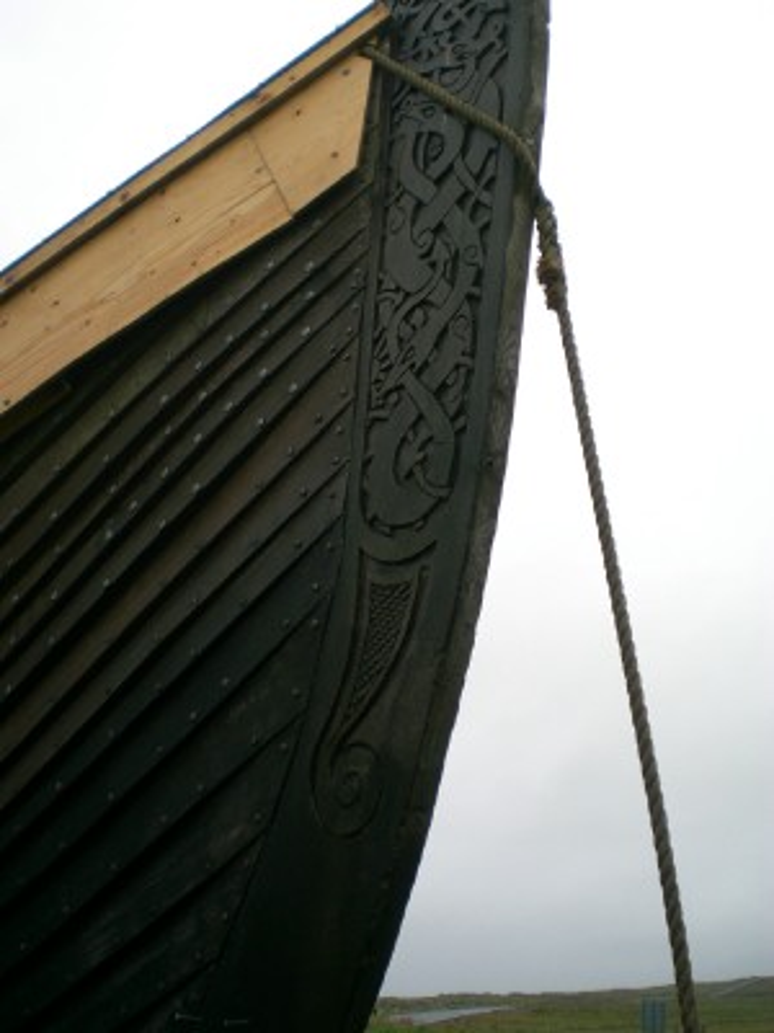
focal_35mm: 38
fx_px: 1133
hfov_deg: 37.7
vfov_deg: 49.0
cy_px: 516
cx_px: 387
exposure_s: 1/250
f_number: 3.1
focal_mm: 6.3
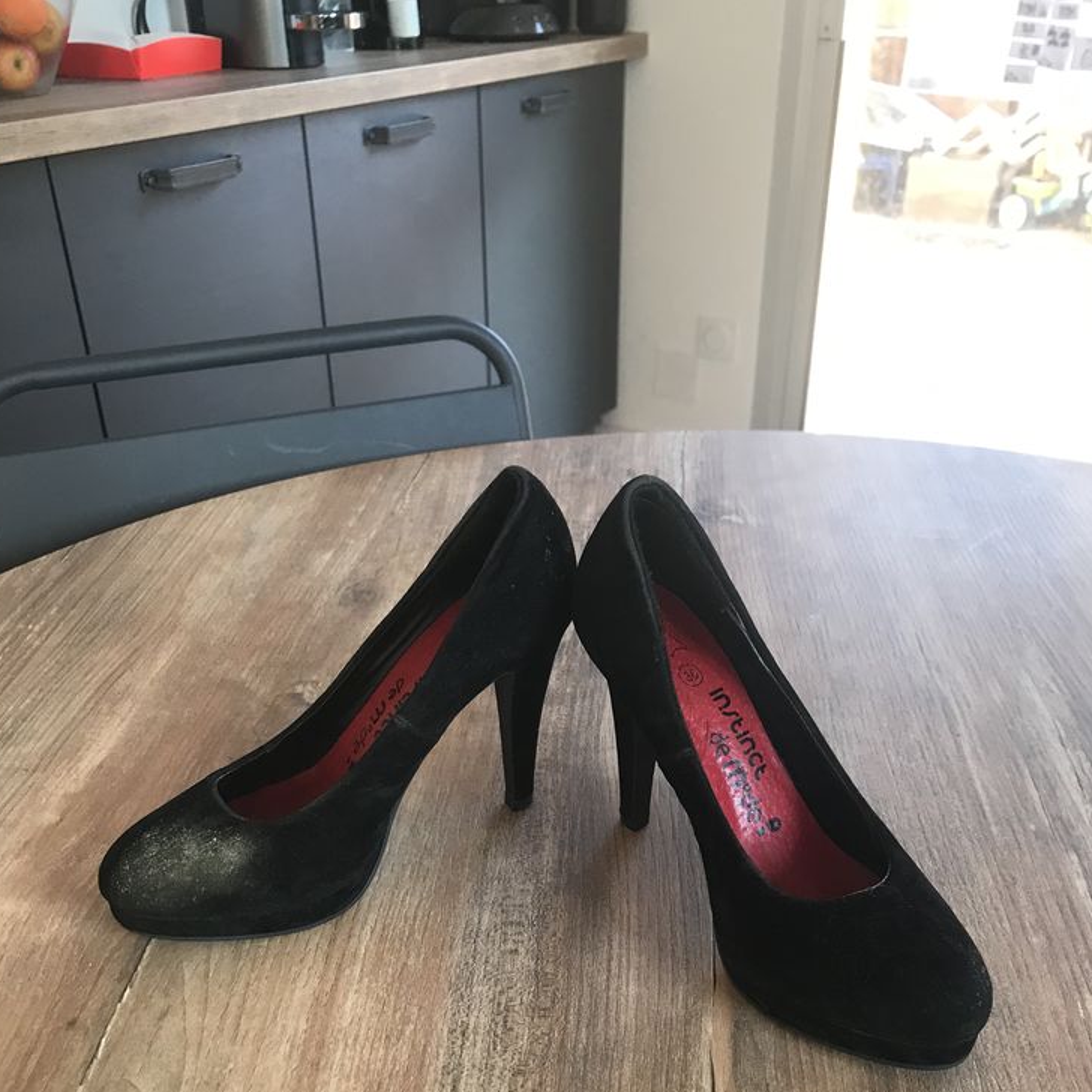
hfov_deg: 48.5
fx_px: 1213
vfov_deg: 47.5
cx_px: 542
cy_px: 748
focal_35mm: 34
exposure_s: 1/33
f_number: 1.8
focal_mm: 3.99
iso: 40
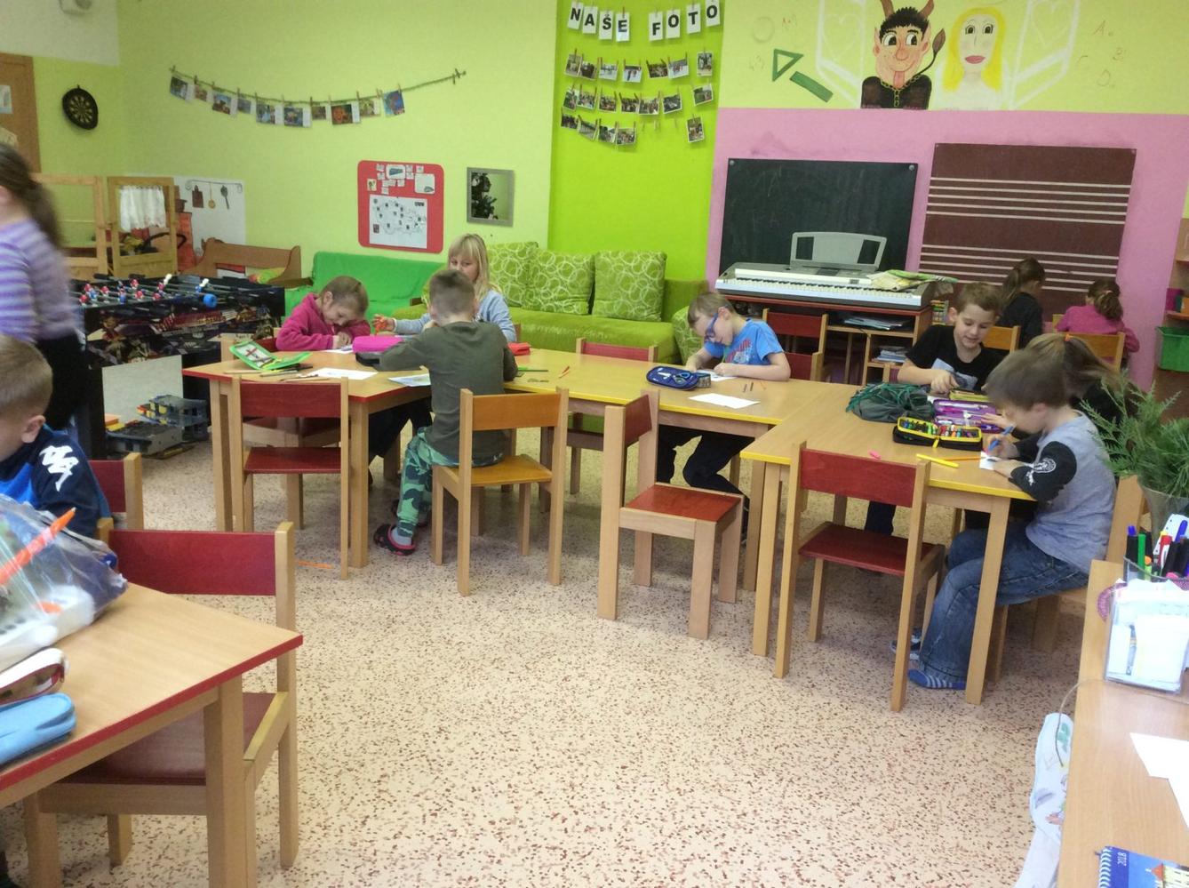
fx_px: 1097
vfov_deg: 44.0
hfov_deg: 56.9
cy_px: 444
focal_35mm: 32
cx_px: 594
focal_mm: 3.3
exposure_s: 1/25
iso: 125
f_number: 2.4
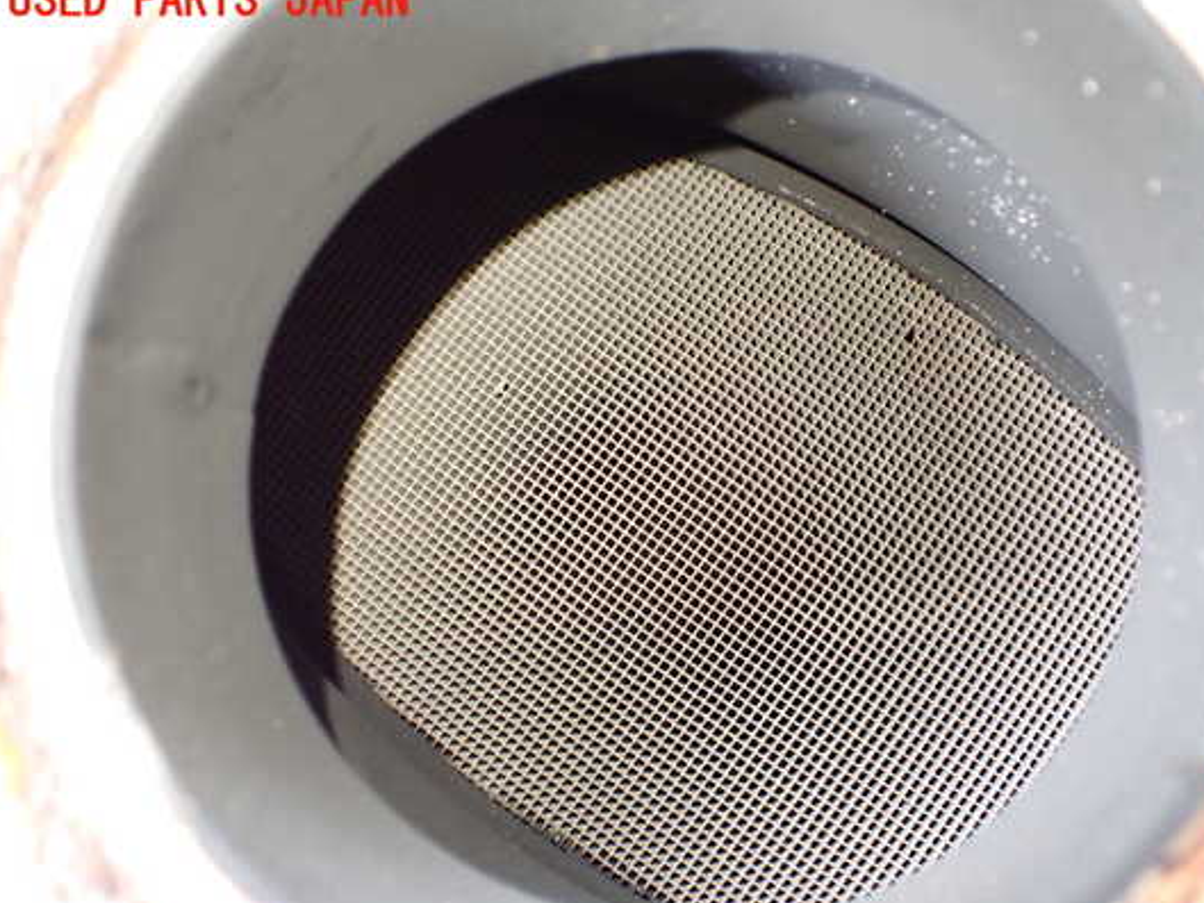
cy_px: 484
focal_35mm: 34
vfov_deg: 41.8
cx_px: 678
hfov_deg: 53.8
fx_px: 1183
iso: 800
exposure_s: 1/40
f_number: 2.3
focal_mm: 5.4
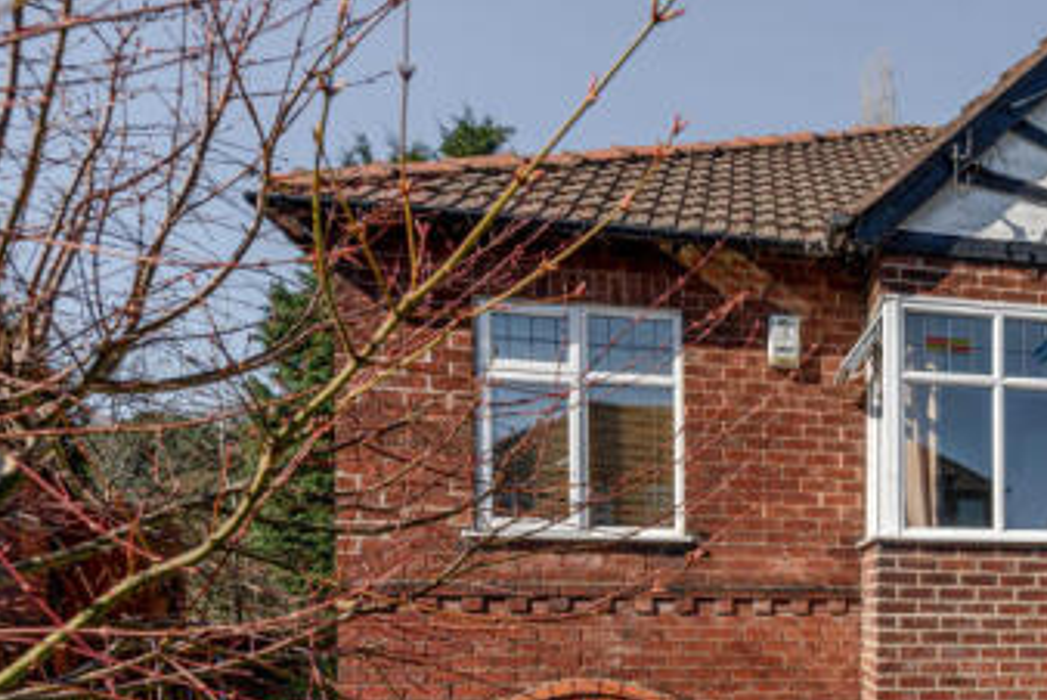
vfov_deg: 39.0
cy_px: 649
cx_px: 954
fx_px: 902
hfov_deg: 52.5
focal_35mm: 31
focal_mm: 16
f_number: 8
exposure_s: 1/400
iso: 100
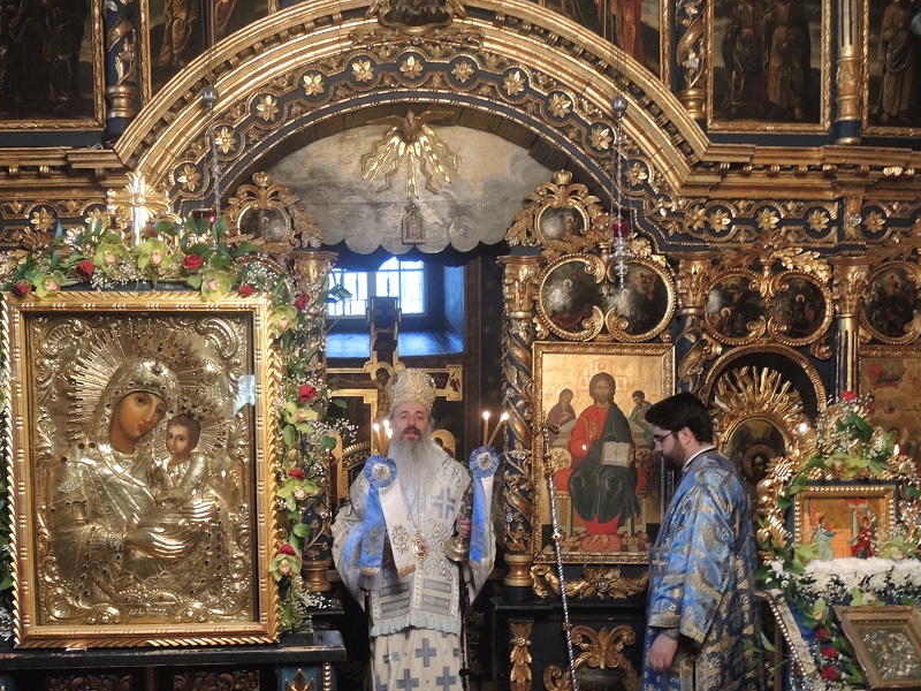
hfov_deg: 44.7
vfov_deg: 33.7
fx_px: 1117
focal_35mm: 42
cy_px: 507
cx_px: 405
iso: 400
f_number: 2
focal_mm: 6
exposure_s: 1/30
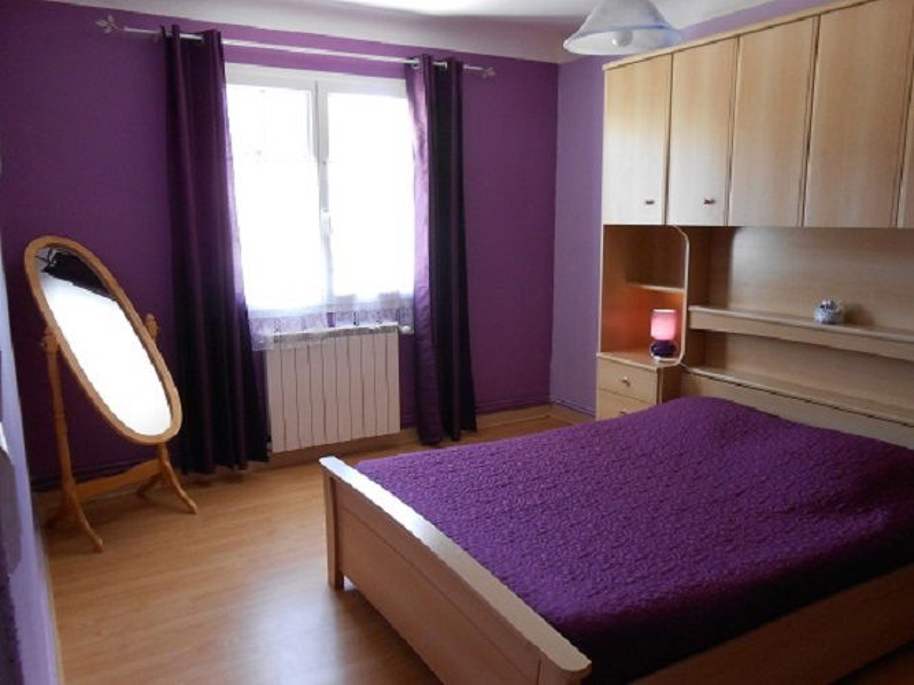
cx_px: 457
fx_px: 686
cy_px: 342
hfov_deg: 67.3
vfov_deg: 53.0
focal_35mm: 26
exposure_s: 1/30
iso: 250
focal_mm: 4.6
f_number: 3.5
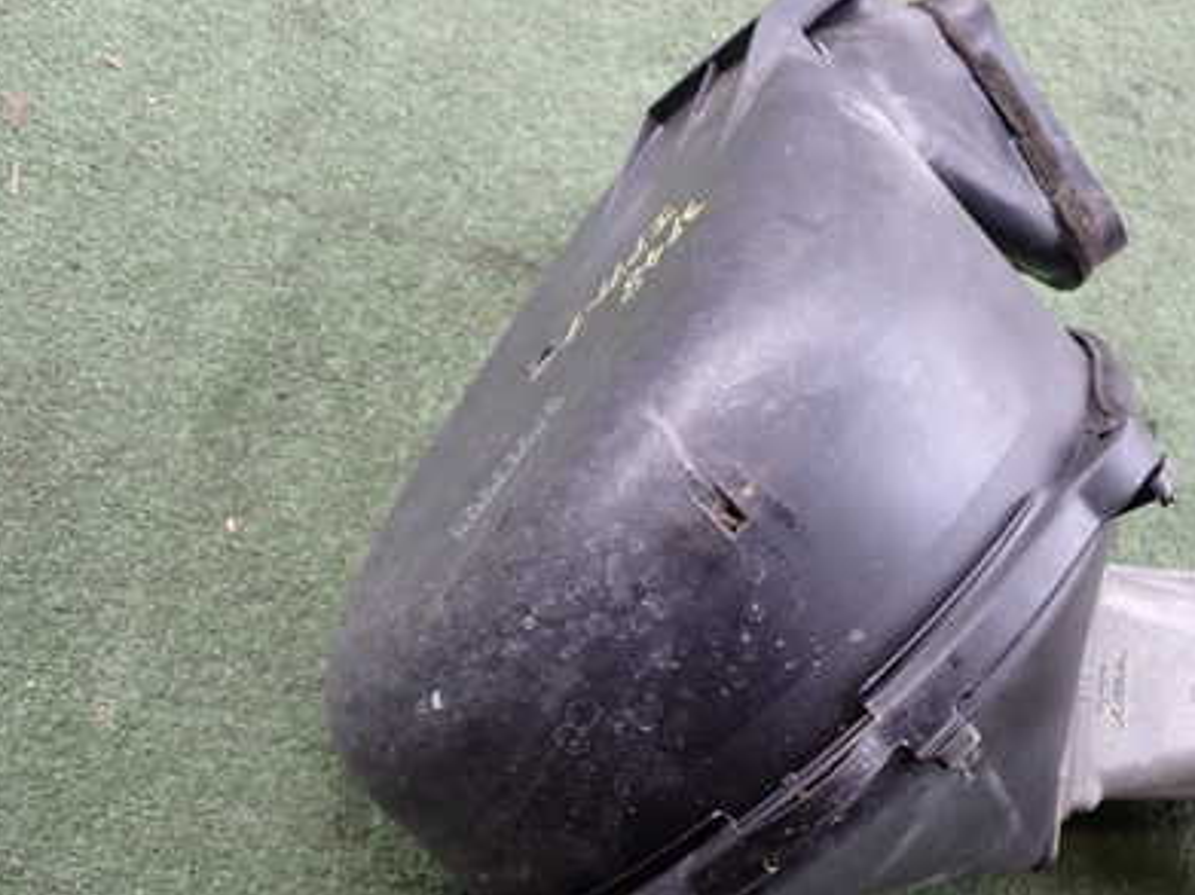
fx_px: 1588
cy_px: 486
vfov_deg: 31.5
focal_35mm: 46
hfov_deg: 40.4
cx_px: 847
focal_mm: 5.4
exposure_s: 1/100
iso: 200
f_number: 2.3
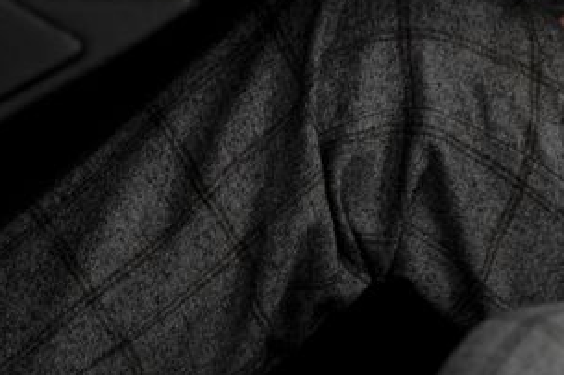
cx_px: 1163
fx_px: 3288
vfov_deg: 6.4
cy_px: -363
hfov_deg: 9.2
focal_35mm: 210
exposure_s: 1/160
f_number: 2.8
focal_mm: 50
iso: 500
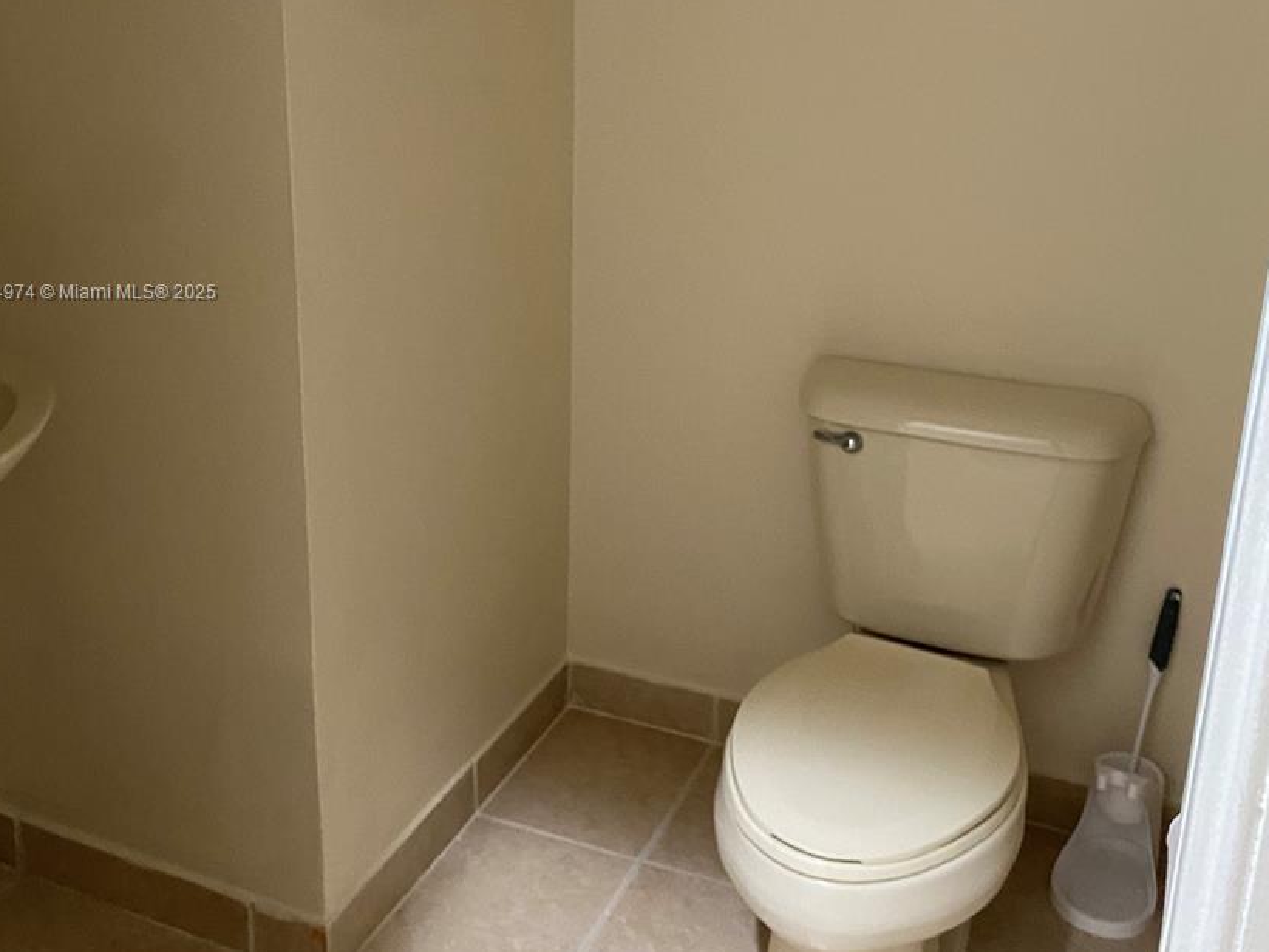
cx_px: 629
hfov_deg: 49.0
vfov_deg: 37.2
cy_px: 294
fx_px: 1393
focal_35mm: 38
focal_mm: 4.25
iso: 320
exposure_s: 1/40
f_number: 1.8
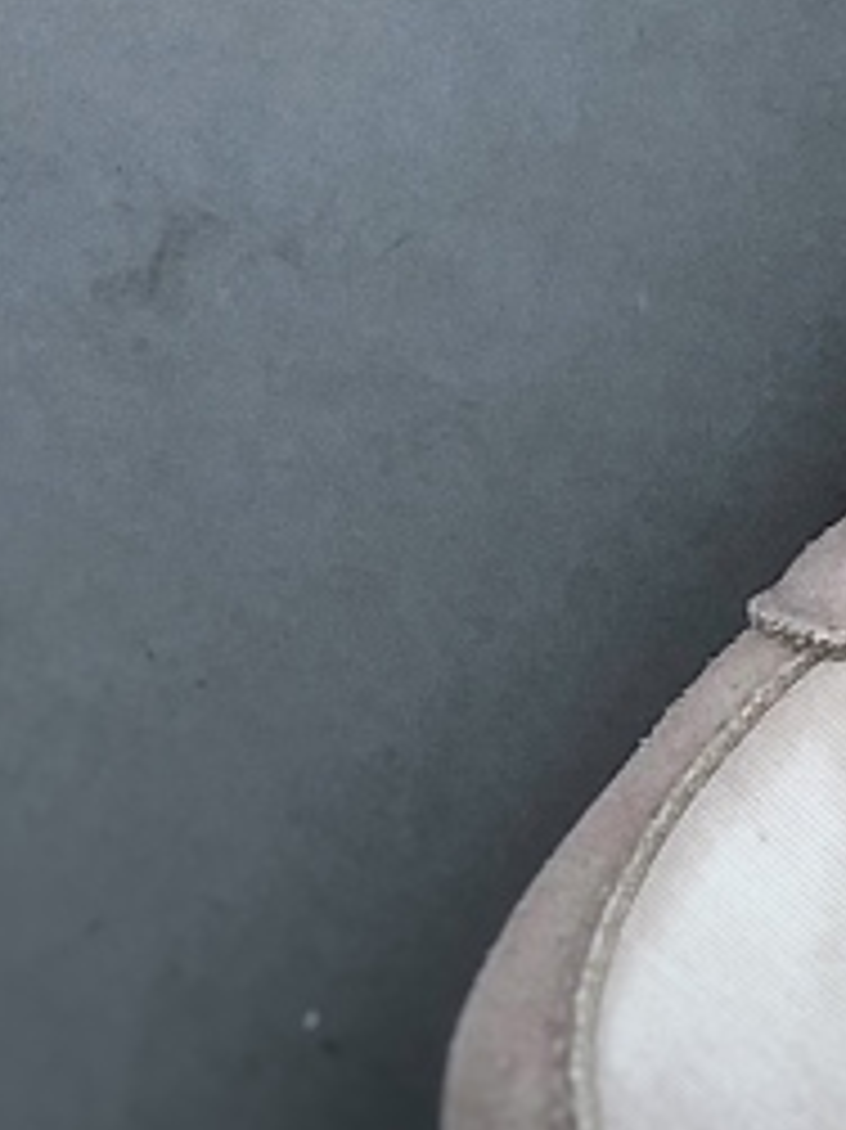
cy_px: -1387
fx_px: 10665
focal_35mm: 327
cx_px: 1521
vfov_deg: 5.9
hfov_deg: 4.5
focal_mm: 6.6
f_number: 2.8
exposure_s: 1/100
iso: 32
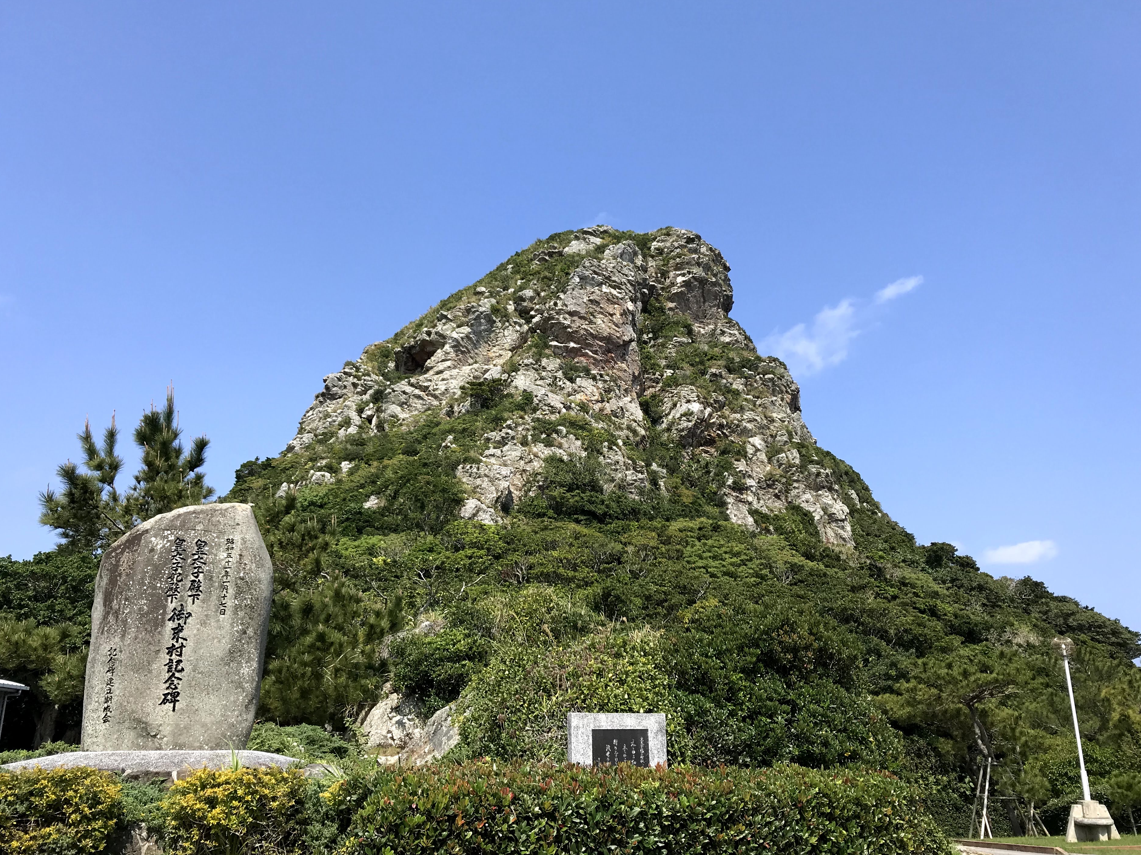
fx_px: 989
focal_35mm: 30
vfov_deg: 46.8
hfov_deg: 60.0
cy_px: 411
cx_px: 578
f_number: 1.8
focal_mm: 3.99
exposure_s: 1/2037
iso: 20
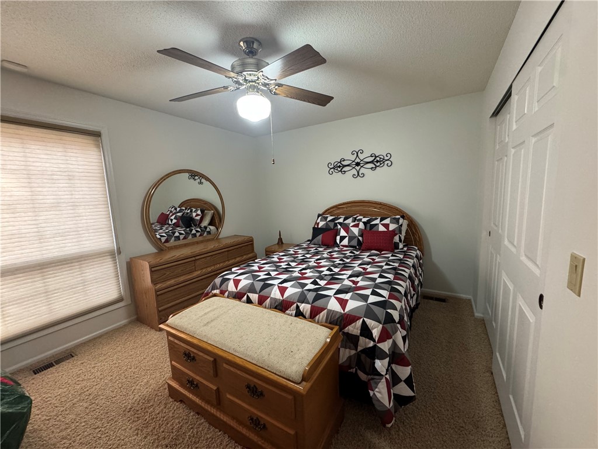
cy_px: 224
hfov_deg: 102.1
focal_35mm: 14
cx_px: 299
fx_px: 242
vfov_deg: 85.7
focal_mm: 2.22
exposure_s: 1/60
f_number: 2.2
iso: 400
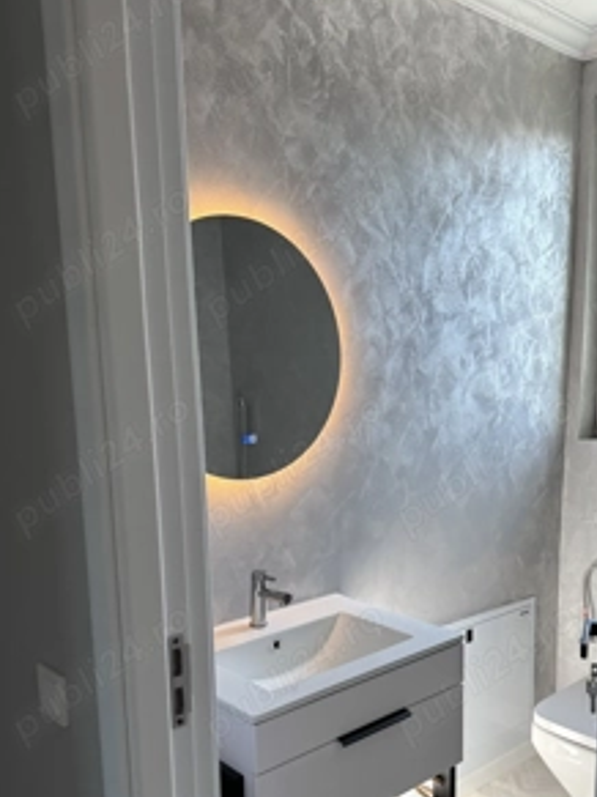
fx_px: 759
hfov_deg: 42.4
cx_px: 389
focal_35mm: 33
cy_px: 509
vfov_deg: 54.6
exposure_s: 1/121
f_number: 1.78
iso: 64
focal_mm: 6.76
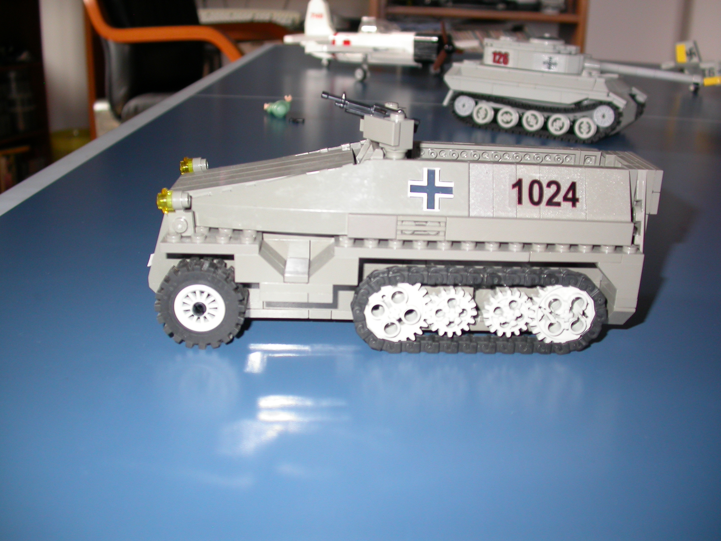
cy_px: 270
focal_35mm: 38
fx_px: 791
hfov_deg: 49.0
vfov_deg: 37.7
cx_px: 360
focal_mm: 7.85
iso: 100
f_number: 2.6
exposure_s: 1/60
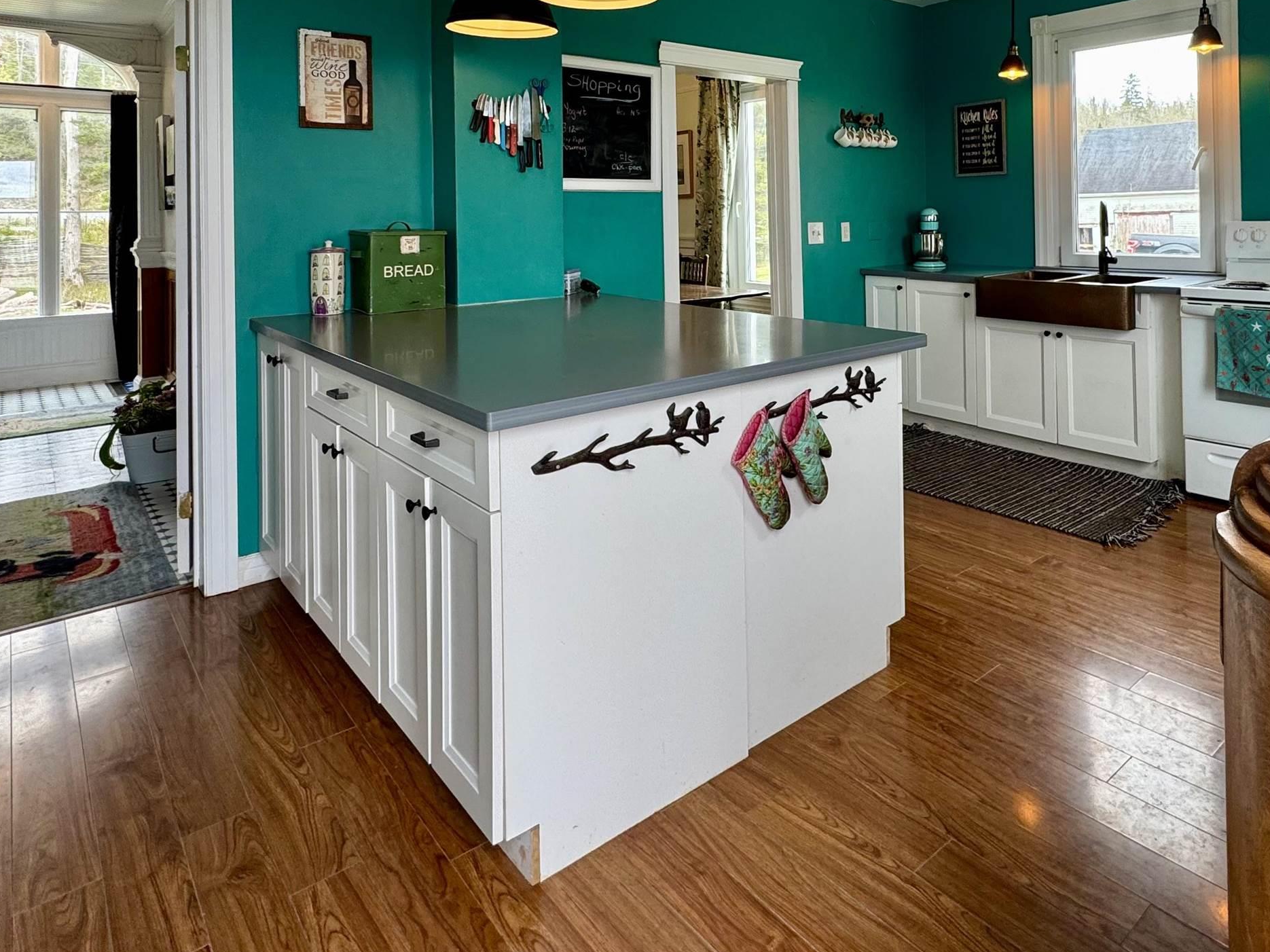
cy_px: 211
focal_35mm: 23
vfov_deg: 55.3
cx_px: 752
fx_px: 844
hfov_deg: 73.3
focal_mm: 2.22
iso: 64
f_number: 2.2
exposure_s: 1/99
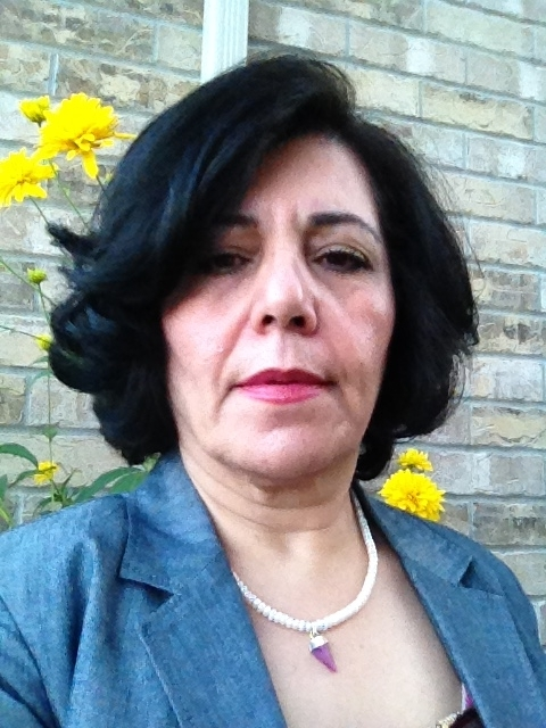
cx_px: 273
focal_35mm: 35
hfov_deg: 40.7
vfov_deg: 52.6
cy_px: 364
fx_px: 736
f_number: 2.4
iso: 250
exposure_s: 1/120
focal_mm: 1.85
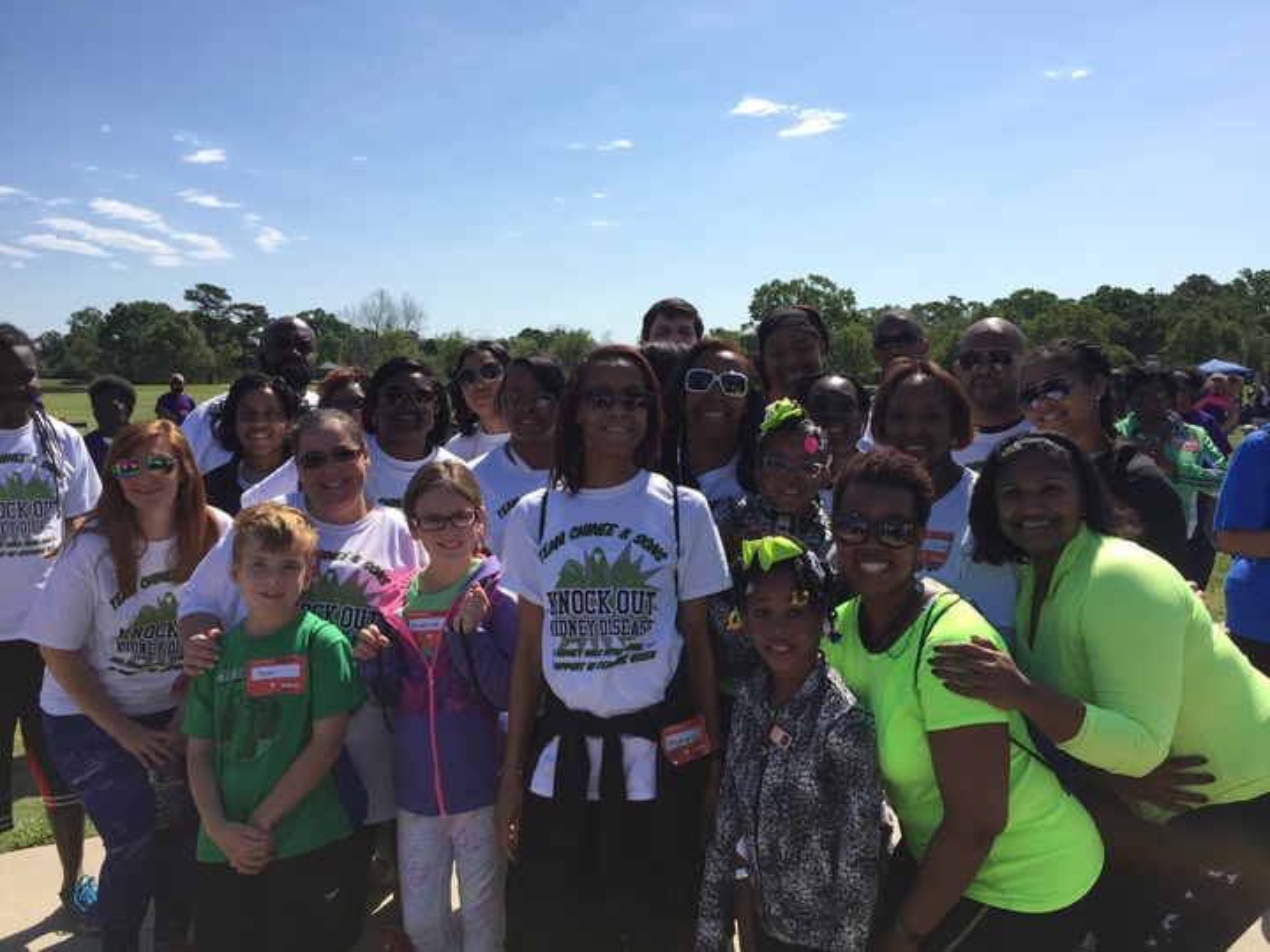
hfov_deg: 61.7
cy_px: 476
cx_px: 635
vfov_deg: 48.2
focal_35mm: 29
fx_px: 1064
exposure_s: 1/1883
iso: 32
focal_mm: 4.15
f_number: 2.2
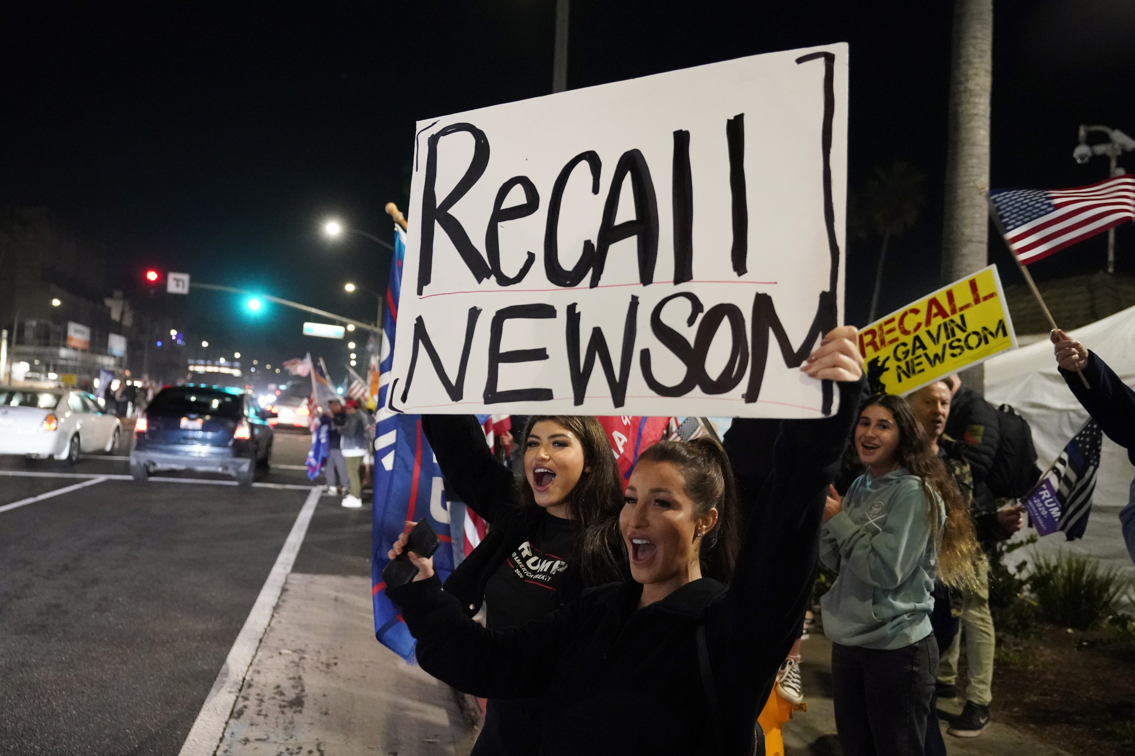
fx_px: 820
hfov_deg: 69.4
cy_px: 378
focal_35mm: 26
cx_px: 568
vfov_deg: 49.6
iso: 12800
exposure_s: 1/160
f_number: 2.8
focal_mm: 26
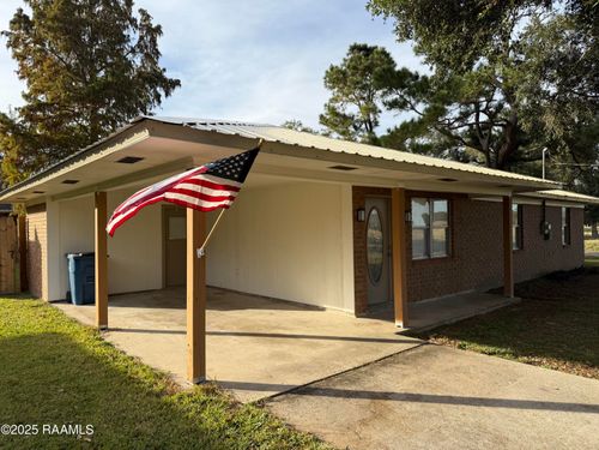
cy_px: 225
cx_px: 300
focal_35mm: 24
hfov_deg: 71.6
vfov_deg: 56.8
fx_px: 415
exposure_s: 1/1812
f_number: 1.78
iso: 80
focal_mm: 6.76
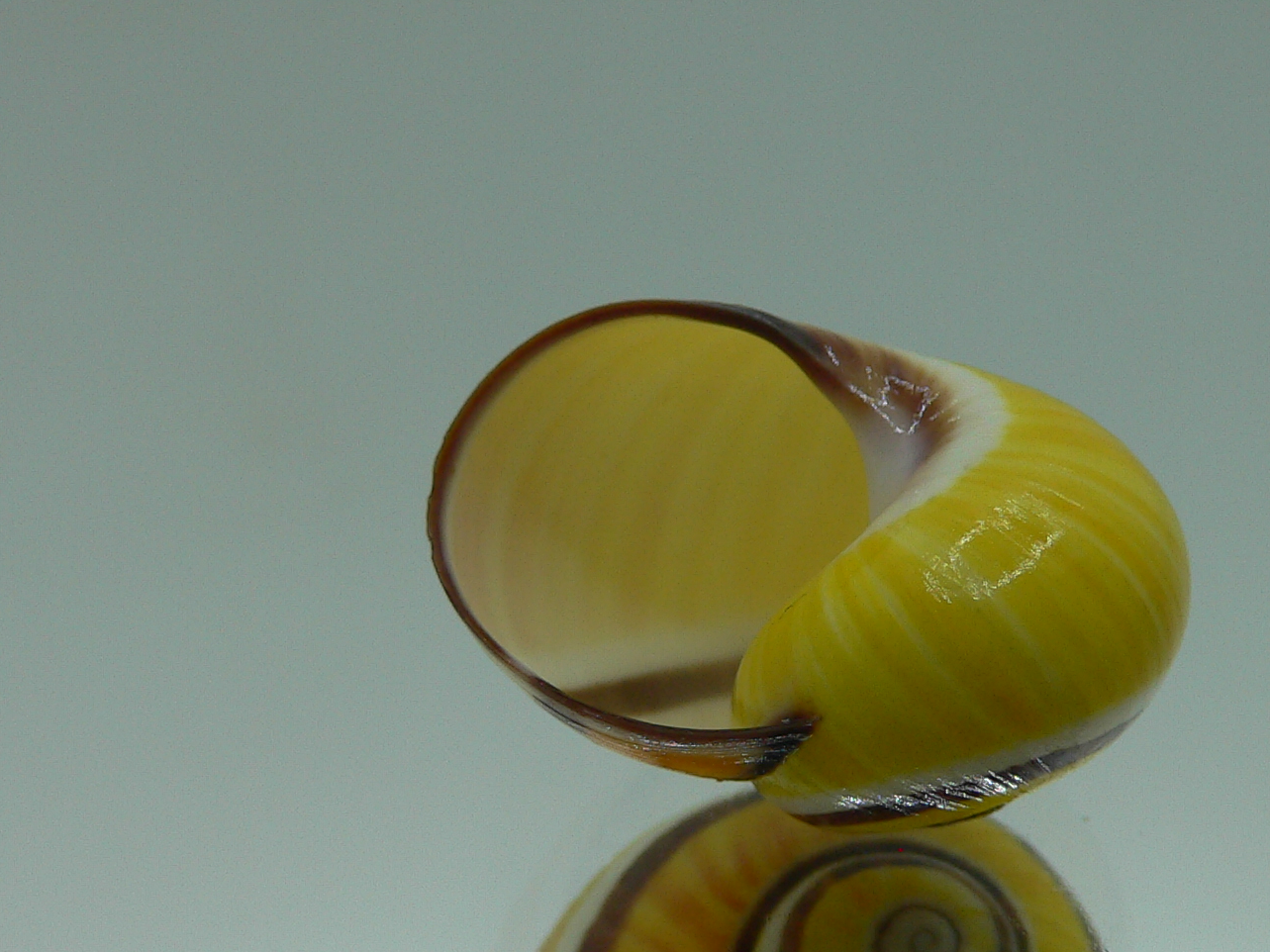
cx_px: 789
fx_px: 2018
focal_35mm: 55
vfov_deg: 26.3
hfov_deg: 34.8
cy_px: 703
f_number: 2.8
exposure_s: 1/100
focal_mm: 4.6
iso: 80
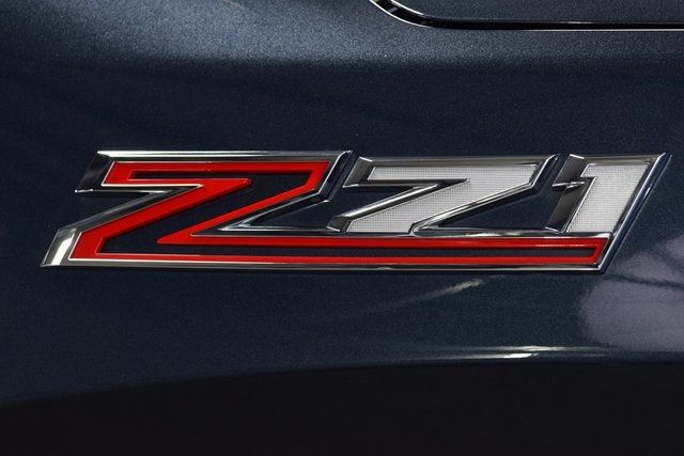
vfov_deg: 13.0
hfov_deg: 19.5
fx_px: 1995
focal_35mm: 105
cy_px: 228
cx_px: 342
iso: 720
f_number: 7.1
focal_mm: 70
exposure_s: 1/30
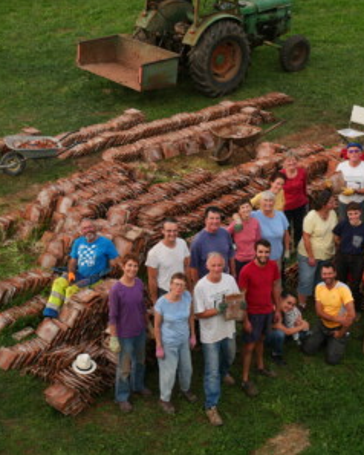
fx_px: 1130
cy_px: 227
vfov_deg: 22.7
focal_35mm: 84
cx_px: 274
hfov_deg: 18.2
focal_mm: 32
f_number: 7.1
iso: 200
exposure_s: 1/200
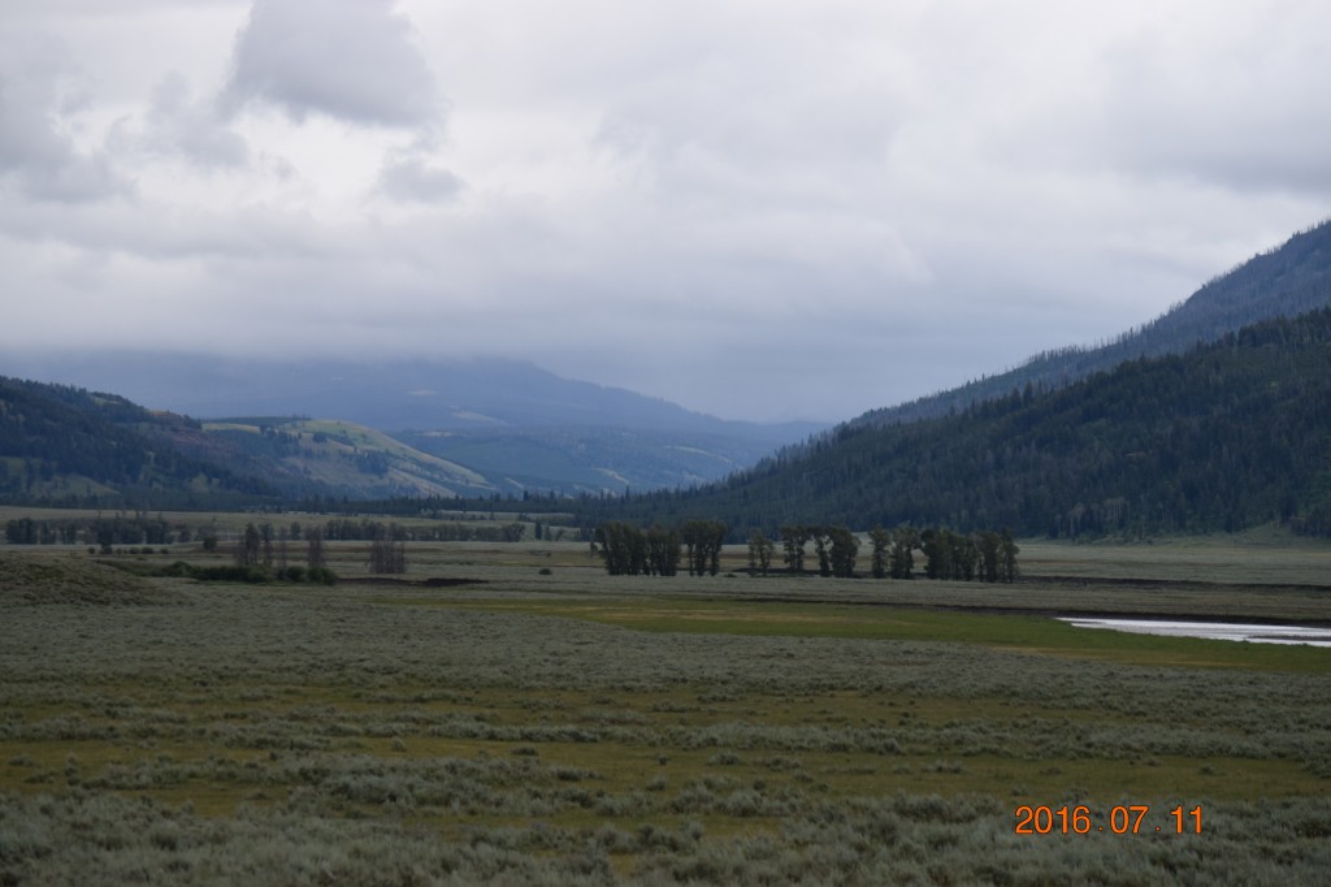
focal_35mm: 180
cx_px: 666
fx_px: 6652
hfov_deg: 11.4
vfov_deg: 7.6
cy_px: 444
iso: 200
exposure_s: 1/800
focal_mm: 120
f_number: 7.1
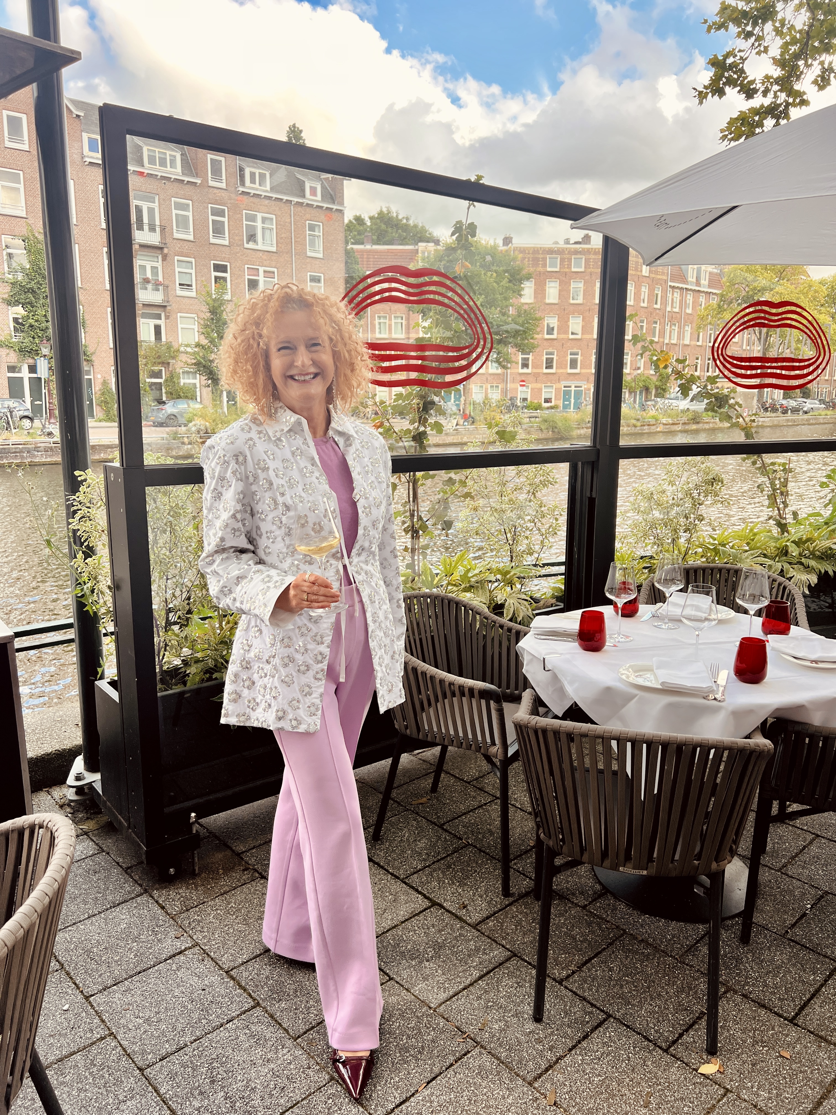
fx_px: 837
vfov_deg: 67.3
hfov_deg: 53.1
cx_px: 418
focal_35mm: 26
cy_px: 558
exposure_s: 1/389
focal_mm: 5.7
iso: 50
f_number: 1.5
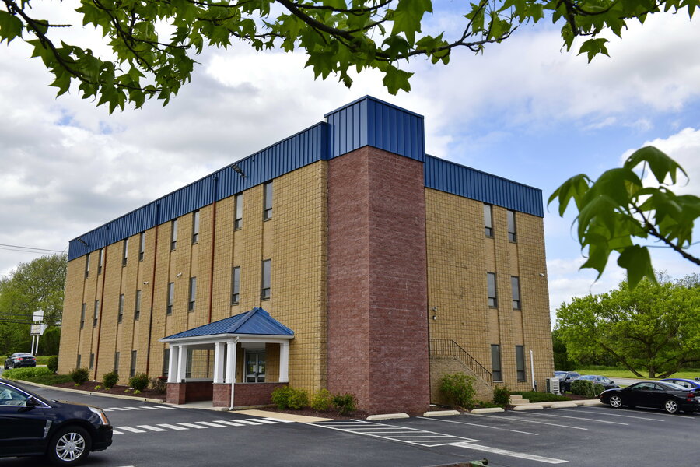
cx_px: 350
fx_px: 622
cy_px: 234
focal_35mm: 32
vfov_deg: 41.1
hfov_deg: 58.7
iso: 500
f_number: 11
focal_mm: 32
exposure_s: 1/1000
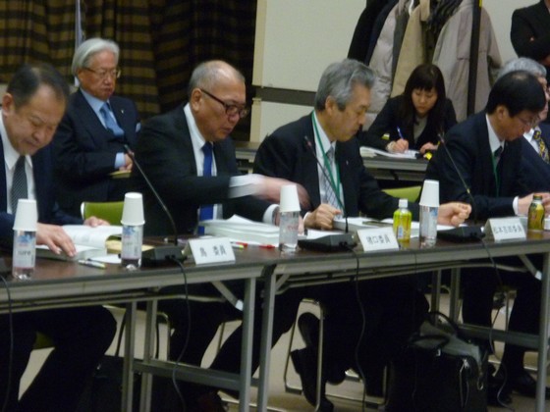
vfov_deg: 11.2
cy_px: 206
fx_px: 2097
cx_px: 275
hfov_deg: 14.9
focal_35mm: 132
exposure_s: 1/8
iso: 400
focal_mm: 22
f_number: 5.9
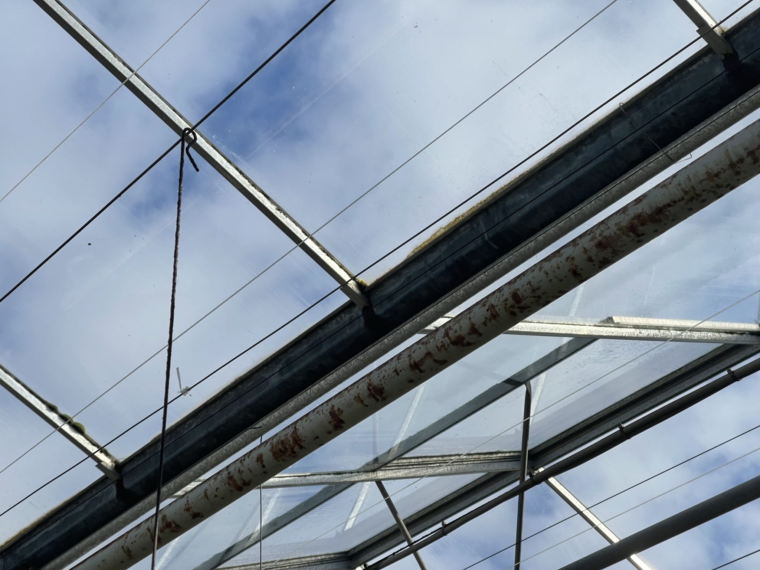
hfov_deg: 30.3
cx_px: 380
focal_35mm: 64
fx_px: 1405
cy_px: 285
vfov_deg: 22.9
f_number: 2.2
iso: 20
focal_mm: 7.5
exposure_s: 1/1876
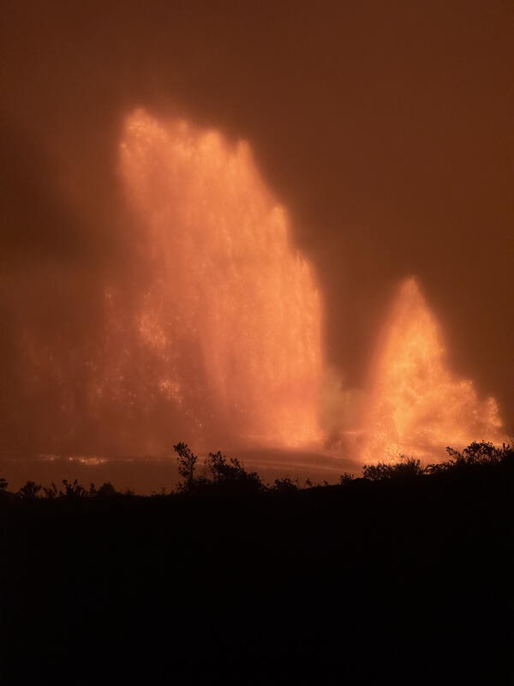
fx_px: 2376
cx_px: 257
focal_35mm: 120
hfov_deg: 12.3
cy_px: 343
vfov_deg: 16.4
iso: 250
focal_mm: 15.66
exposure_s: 1/62
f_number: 2.8
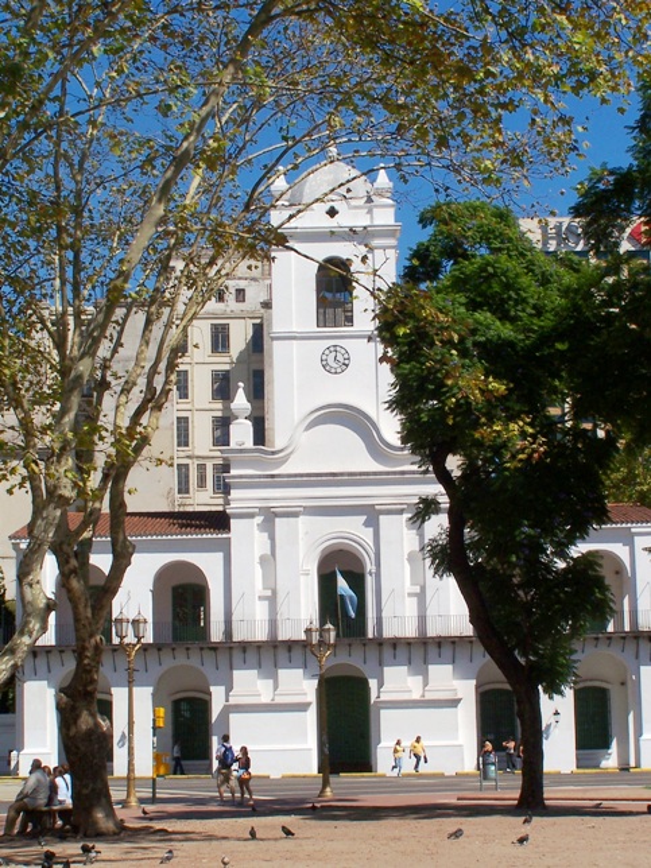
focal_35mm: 67
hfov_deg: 21.9
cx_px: 326
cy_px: 434
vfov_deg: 29.0
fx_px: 1680
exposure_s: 1/500
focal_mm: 11.1
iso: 80
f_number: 8
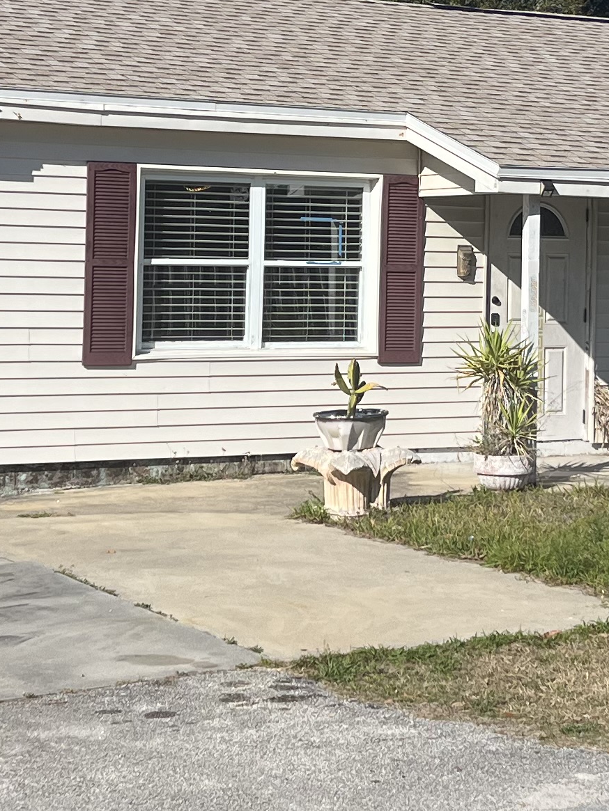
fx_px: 2111
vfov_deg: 21.7
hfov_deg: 16.4
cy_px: 245
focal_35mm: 90
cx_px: 406
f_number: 1.5
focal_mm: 5.7
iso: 50
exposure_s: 1/6211
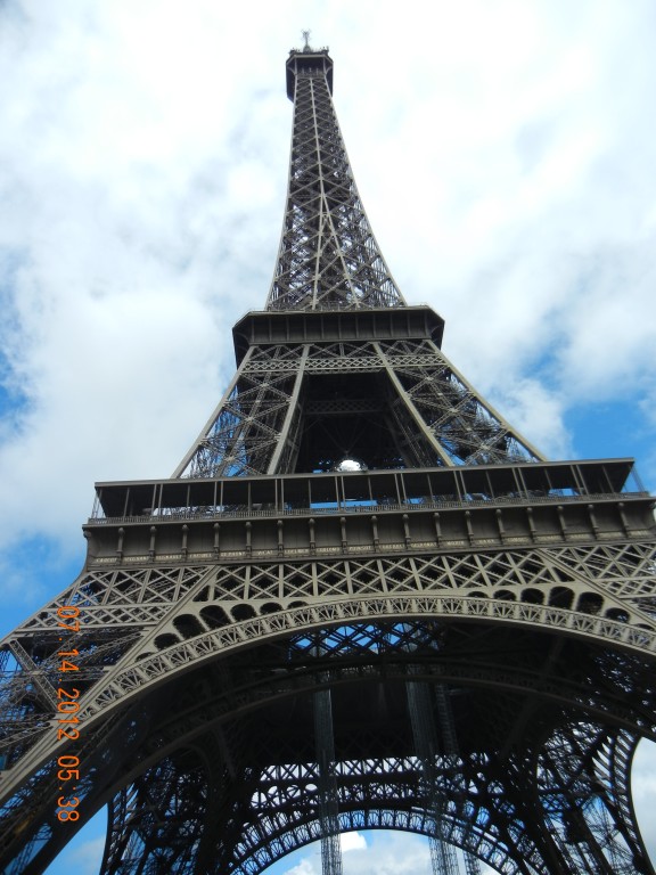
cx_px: 328
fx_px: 758
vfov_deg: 60.0
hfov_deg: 46.8
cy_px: 438
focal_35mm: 30
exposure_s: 1/382
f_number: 7
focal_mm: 5.4
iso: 160
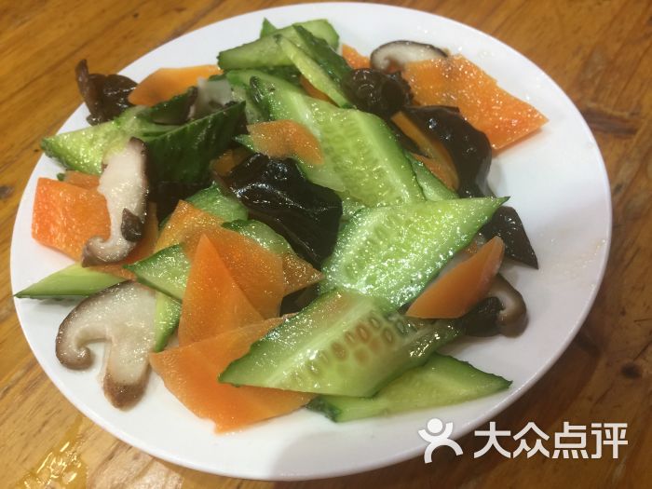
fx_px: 546
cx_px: 326
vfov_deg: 48.2
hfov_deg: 61.7
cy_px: 244
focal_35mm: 29
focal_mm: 4.15
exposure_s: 1/17
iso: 40
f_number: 2.2
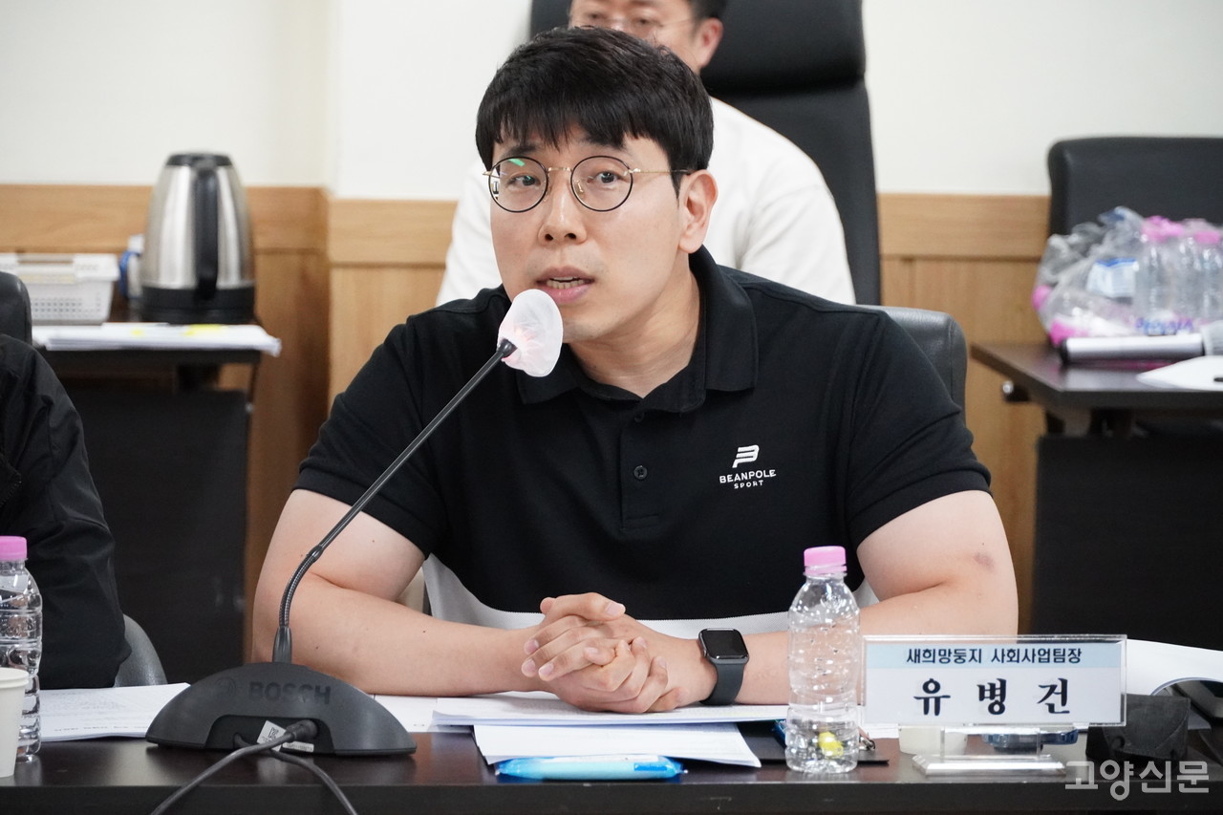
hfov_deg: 12.1
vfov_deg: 8.1
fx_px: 5757
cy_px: 408
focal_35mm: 170
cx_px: 612
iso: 6400
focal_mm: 113
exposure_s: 1/160
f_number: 5.6
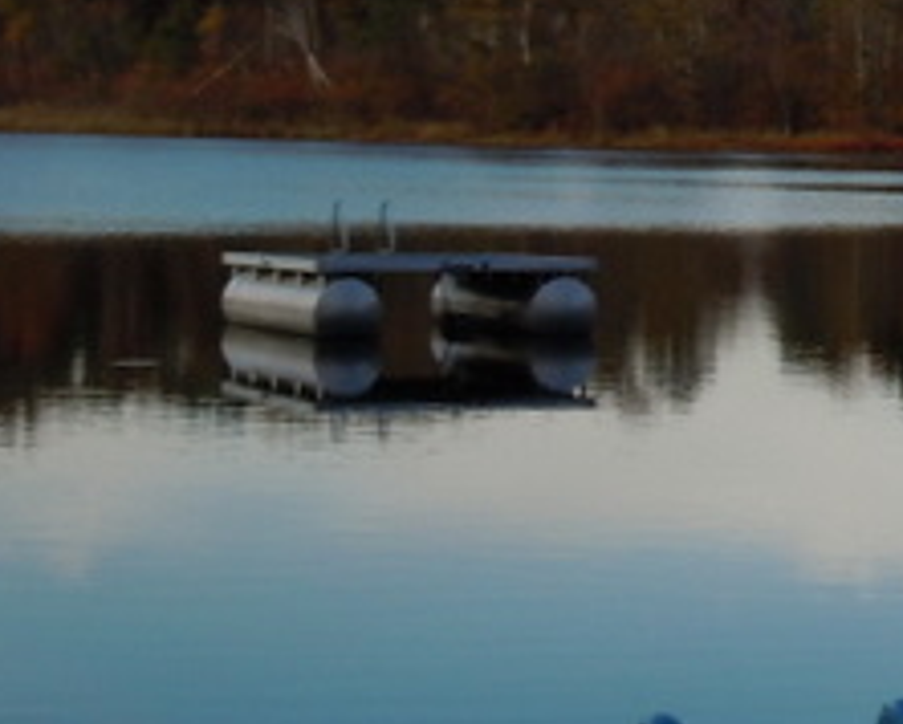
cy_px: 187
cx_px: 1403
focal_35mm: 158
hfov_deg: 11.6
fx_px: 4226
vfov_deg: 9.8
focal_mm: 8.1
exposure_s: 1/400
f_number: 4.6
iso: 100
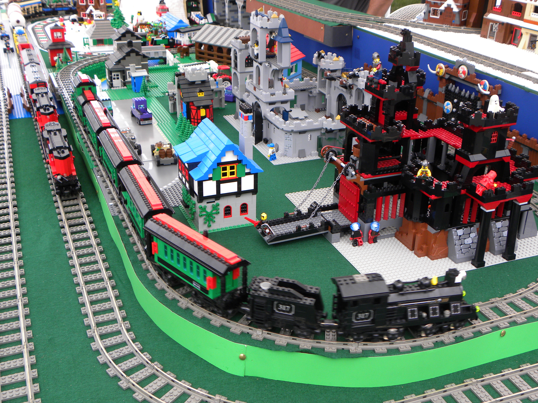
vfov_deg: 34.4
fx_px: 653
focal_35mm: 42
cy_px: 205
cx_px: 273
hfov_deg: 44.8
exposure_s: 1/115
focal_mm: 7.3
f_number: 3.5
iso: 64
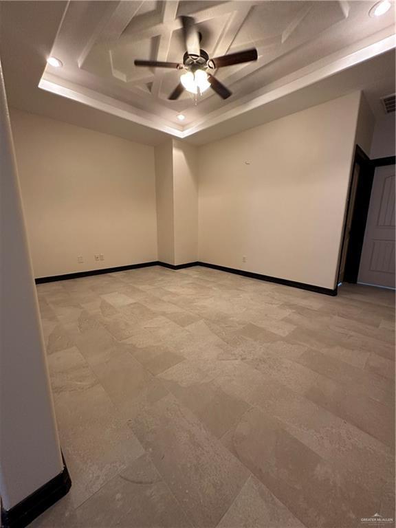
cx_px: 198
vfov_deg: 102.1
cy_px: 264
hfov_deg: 85.7
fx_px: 214
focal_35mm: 14
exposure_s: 1/60
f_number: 2.2
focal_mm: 2.22
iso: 250
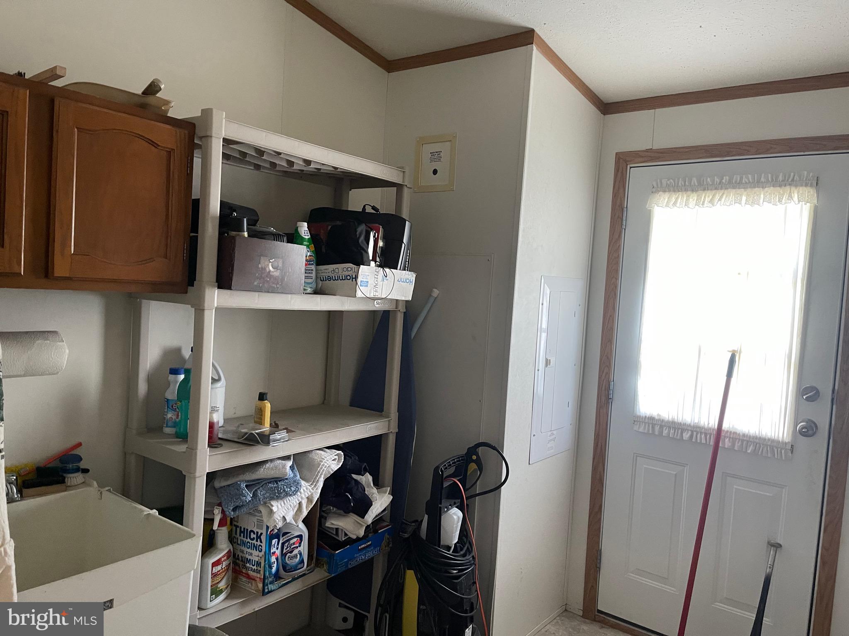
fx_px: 638
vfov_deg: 53.1
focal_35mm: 26
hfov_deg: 67.3
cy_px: 318
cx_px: 424
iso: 250
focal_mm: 5.1
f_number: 1.6
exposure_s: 1/60
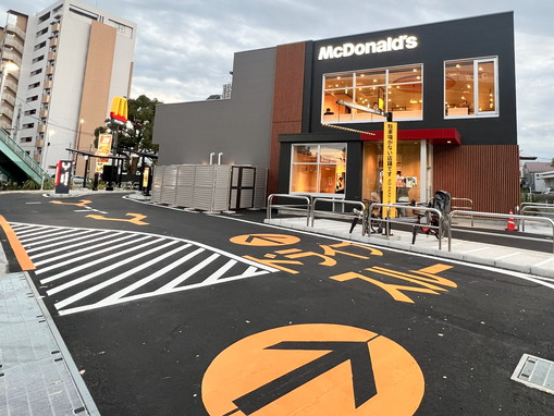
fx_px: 352
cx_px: 346
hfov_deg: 75.1
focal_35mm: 22
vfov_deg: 59.8
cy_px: 142
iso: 200
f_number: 1.8
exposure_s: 1/100
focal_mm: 1.57
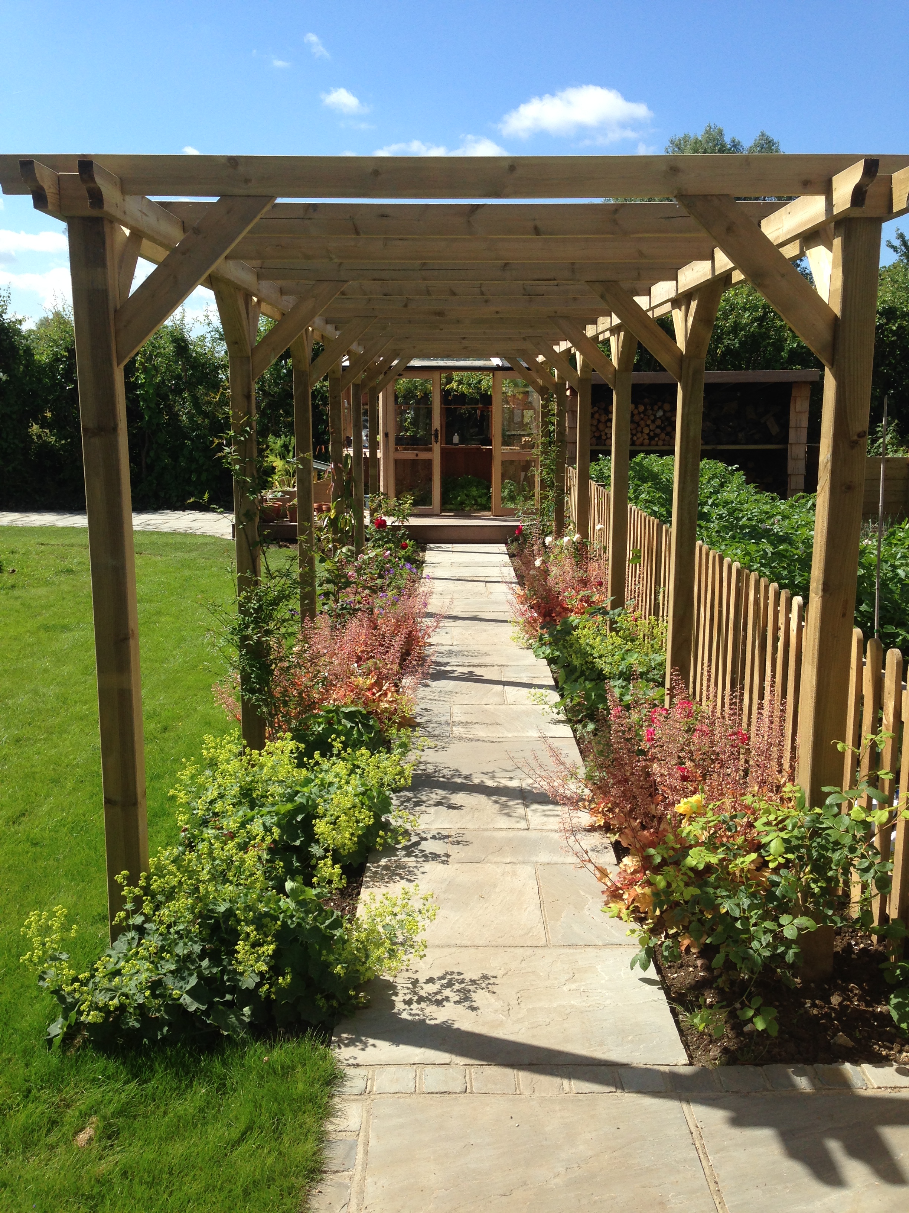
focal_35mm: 33
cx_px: 454
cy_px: 606
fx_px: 1155
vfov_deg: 55.4
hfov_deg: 42.9
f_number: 2.4
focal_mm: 4.12
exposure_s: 1/1290
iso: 50
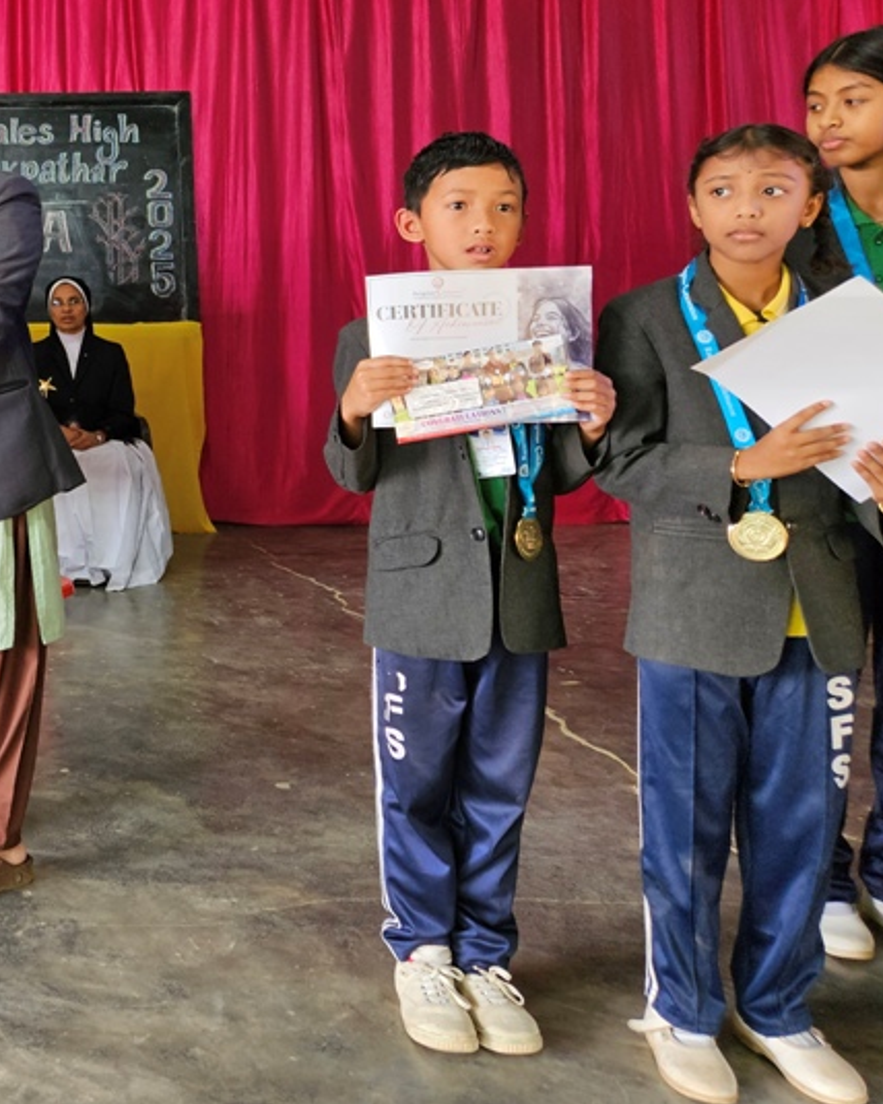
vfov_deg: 42.2
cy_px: 351
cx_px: -111
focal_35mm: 43
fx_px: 1405
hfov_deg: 30.8
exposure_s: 1/100
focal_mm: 5.4
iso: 64
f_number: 1.8
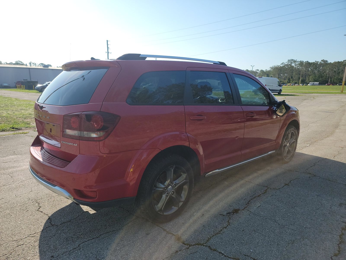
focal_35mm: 24
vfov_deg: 56.8
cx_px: 173
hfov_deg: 71.6
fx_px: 240
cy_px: 130
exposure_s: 1/768
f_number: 1.8
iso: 50
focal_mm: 6.7
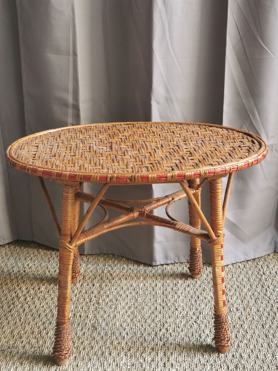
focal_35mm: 46
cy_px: 186
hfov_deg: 31.5
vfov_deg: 41.2
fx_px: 493
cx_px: 139
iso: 125
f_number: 1.8
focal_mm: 5.58
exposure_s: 1/100
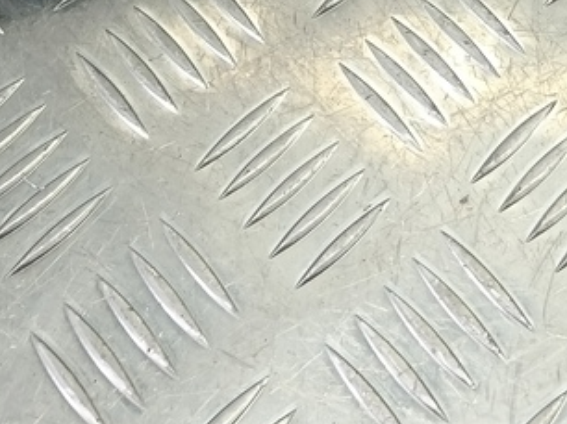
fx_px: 1260
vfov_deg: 17.0
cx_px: 339
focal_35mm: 77
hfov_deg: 25.3
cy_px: -237
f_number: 1.6
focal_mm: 4.11
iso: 116
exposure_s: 1/50
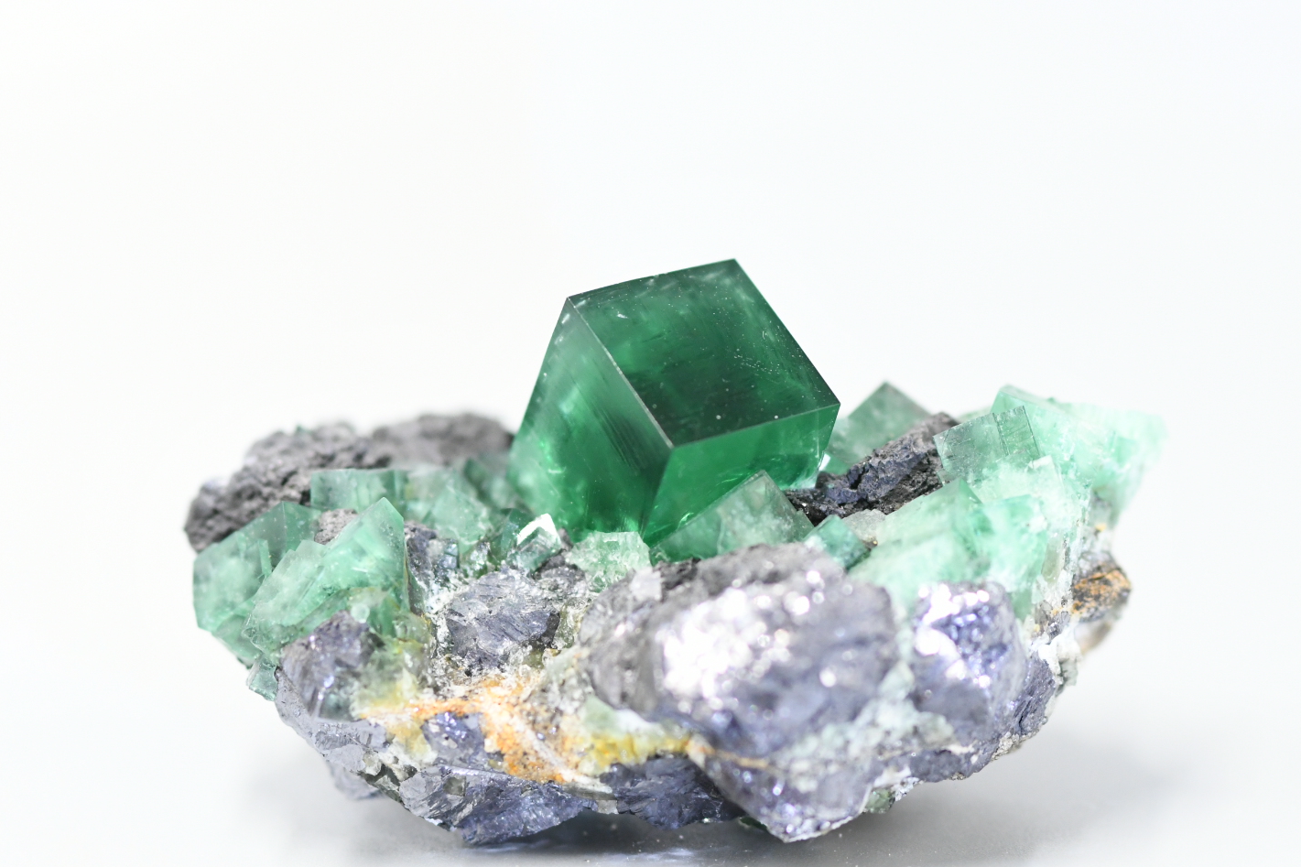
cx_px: 689
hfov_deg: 11.5
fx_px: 6468
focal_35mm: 179
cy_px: 457
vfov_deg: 7.7
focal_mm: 105
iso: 2500
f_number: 5
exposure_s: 1/500
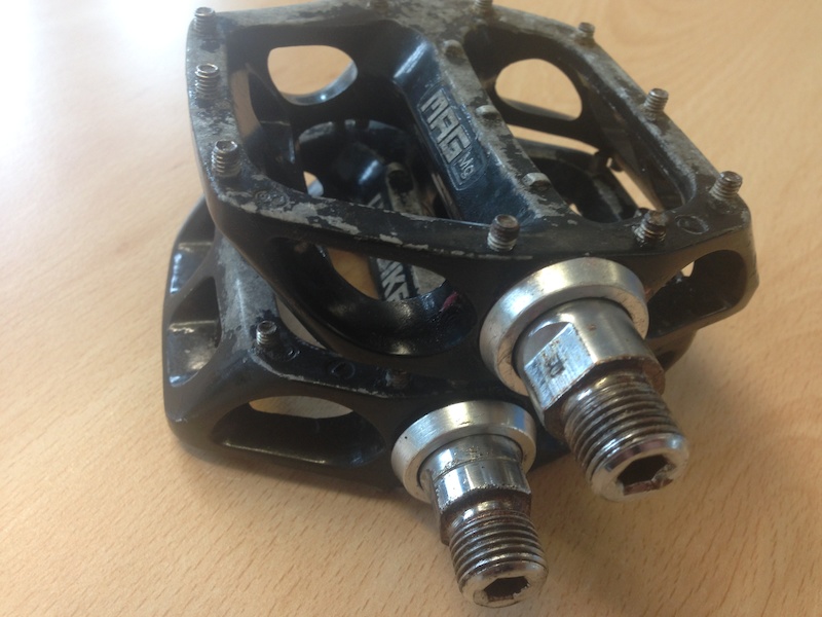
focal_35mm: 33
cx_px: 411
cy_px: 308
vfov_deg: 42.9
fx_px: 784
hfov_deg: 55.4
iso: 64
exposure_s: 1/20
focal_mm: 4.12
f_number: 2.4
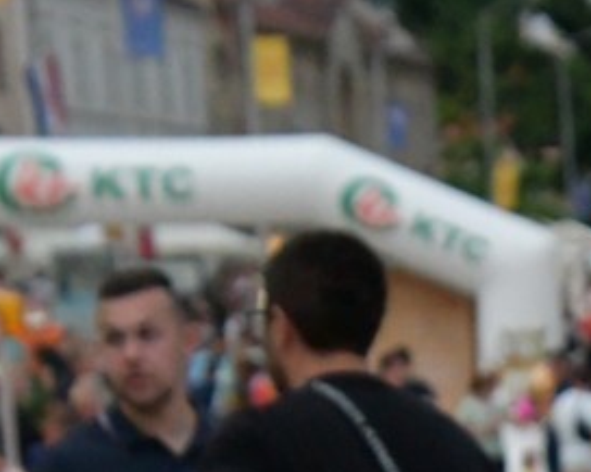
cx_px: 763
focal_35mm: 329
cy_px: 669
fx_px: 5748
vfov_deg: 4.7
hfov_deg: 5.8
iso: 8000
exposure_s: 1/400
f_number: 5
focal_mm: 62
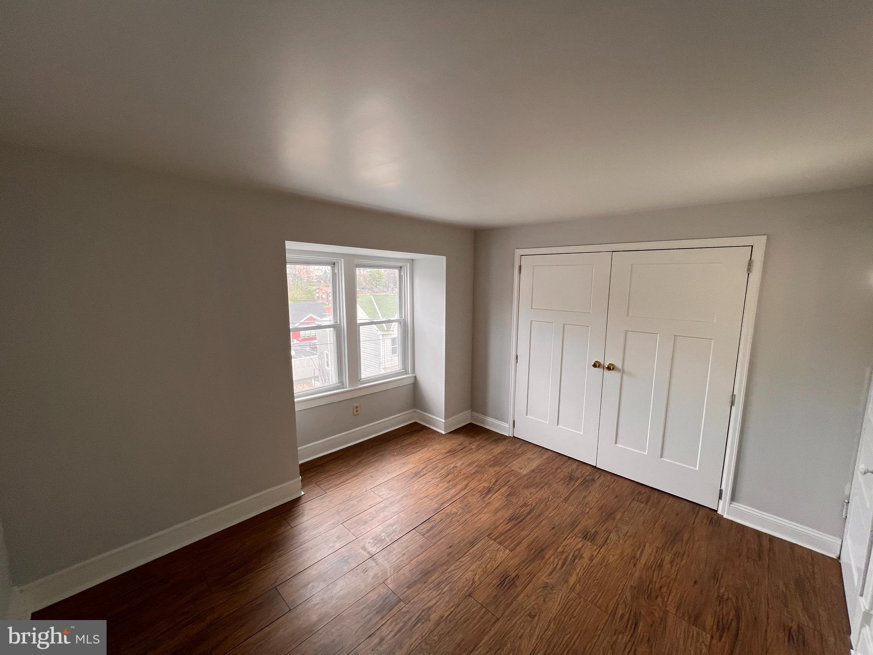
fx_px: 328
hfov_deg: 106.2
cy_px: 328
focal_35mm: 13
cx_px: 436
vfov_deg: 89.9
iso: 64
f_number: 1.8
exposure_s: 1/120
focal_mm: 1.57
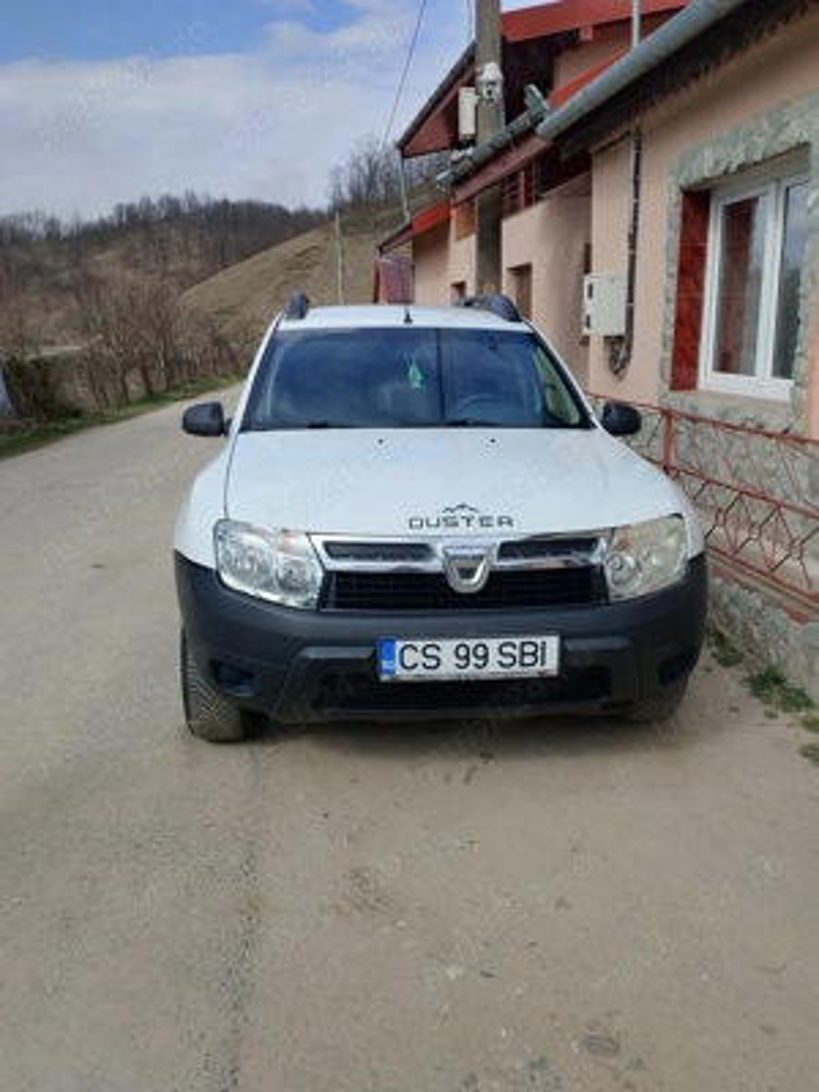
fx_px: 820
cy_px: 546
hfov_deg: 53.1
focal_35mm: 26
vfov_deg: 67.3
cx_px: 410
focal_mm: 4.25
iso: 100
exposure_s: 1/2594
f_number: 1.8
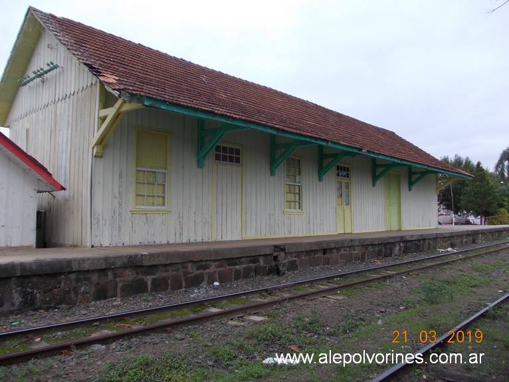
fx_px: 412
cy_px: 191
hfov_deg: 63.5
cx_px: 254
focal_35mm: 28
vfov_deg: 49.7
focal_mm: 4
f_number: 2.7
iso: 80
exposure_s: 1/40
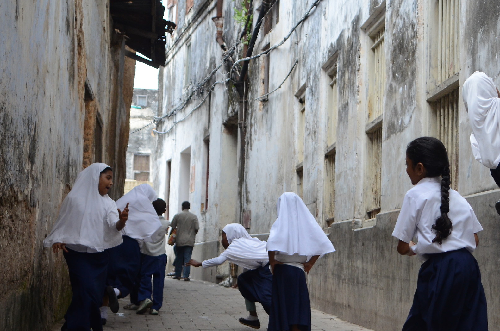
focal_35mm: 80
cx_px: 352
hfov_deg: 25.3
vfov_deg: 17.0
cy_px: 219
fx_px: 1105
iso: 800
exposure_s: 1/1000
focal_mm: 35
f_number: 5
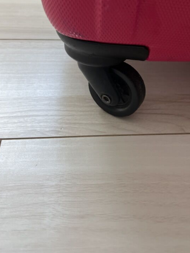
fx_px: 271
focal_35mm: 37
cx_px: 105
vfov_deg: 48.8
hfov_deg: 38.6
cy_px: 74
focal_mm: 5.7
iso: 125
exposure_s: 1/109
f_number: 1.5
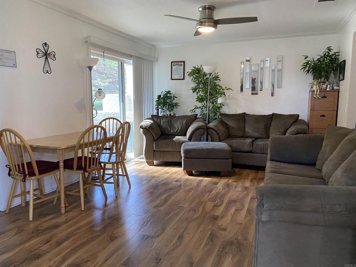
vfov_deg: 53.1
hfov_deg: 67.3
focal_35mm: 26
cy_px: 134
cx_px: 178
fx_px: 267
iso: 250
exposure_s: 1/60
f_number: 1.8
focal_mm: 4.25
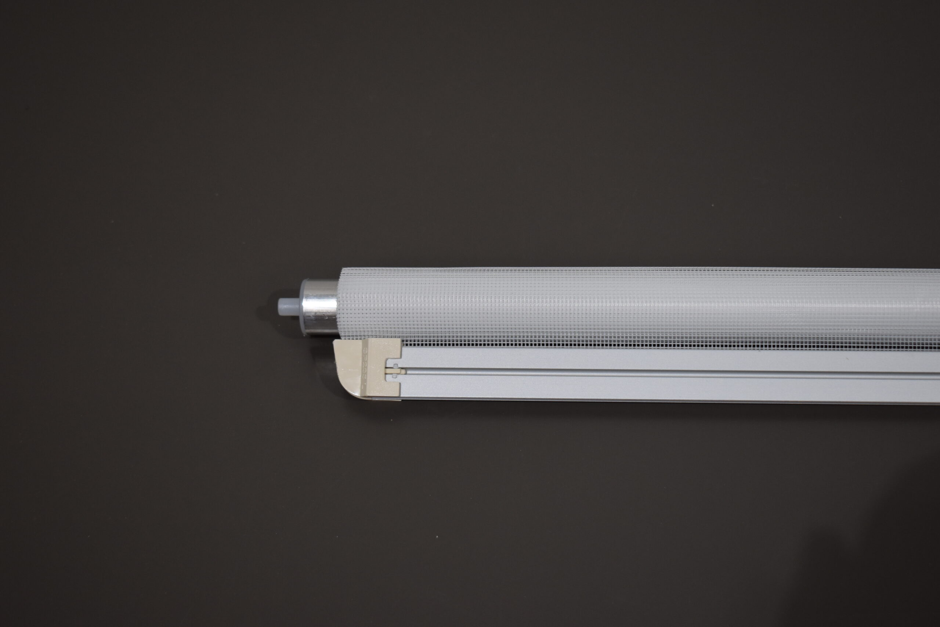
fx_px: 1371
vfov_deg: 25.8
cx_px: 470
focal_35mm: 52
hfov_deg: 37.8
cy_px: 314
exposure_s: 1/250
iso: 560
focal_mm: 35
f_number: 4.5
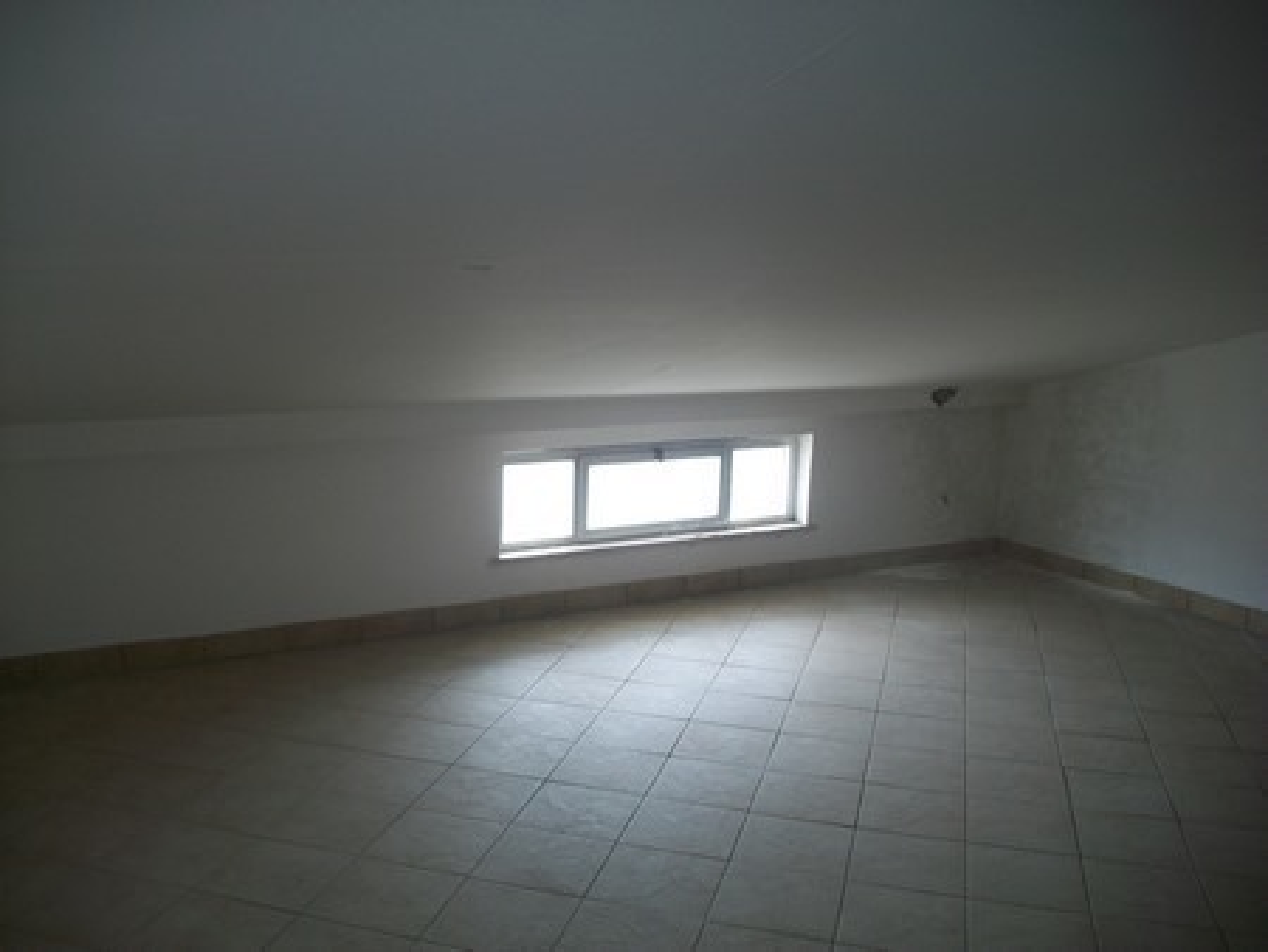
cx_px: 634
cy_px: 476
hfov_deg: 56.8
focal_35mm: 32
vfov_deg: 44.2
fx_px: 1173
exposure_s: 1/30
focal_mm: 5.7
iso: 80
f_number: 2.9
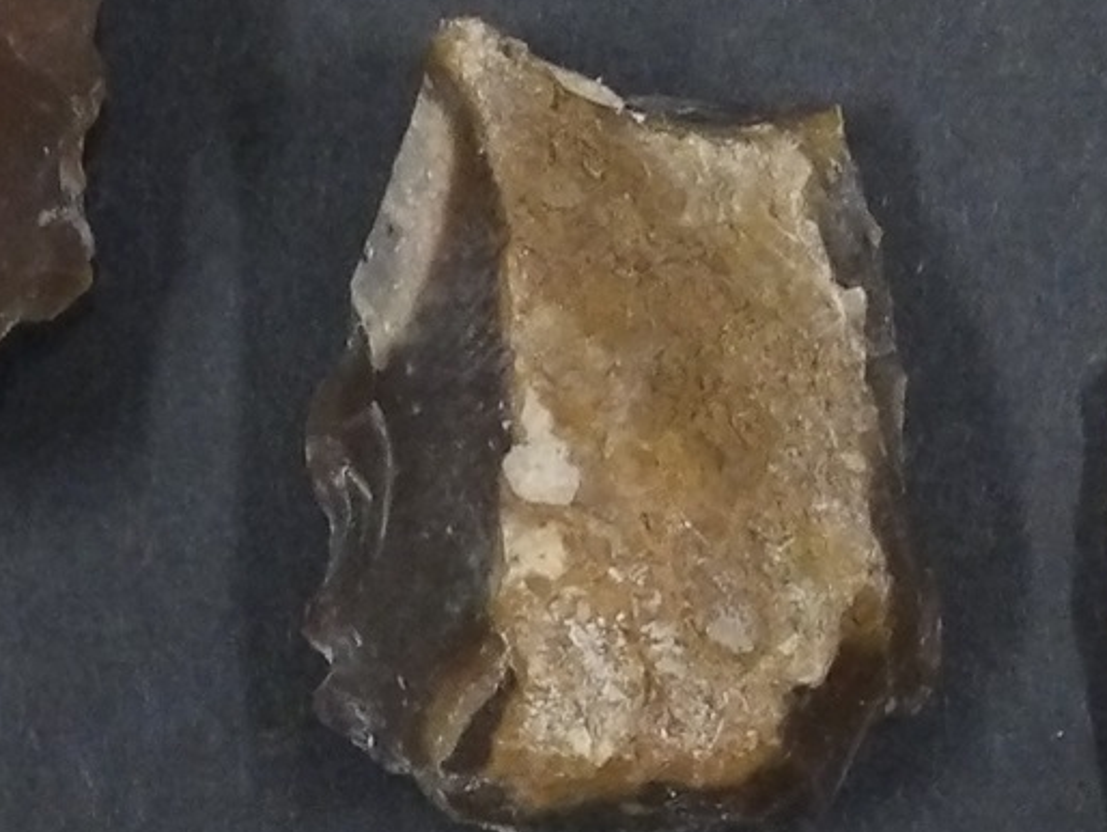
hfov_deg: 16.2
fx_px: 3871
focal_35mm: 121
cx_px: 342
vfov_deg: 12.1
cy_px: 813
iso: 800
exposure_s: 1/60
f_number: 3
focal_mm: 4.9
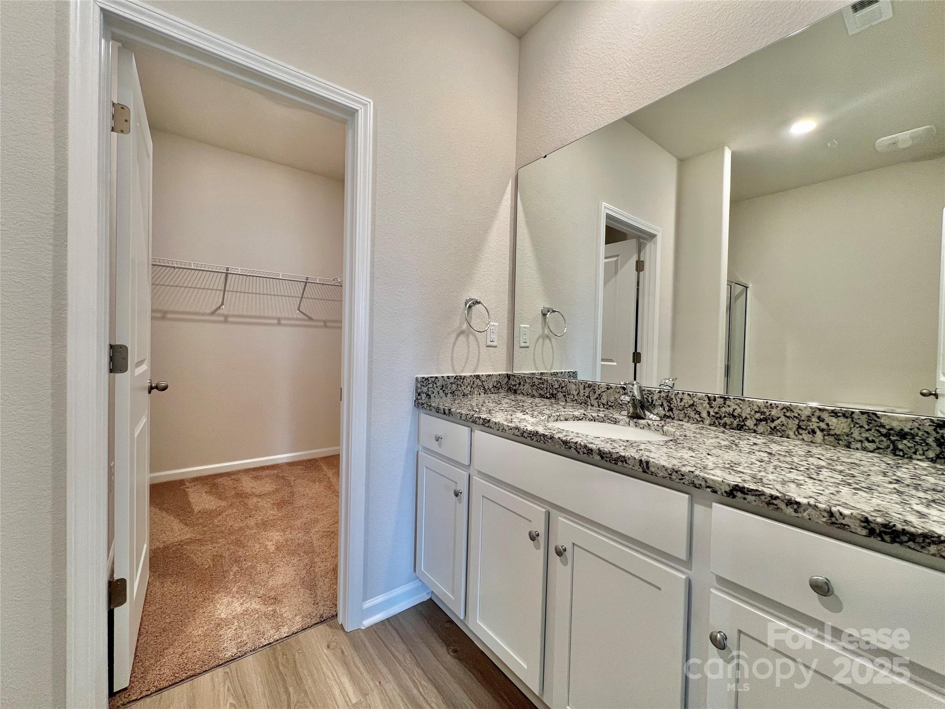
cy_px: 354
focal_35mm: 13
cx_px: 472
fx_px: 355
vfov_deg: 89.9
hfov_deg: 106.2
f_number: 1.8
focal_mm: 1.57
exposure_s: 1/60
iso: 125
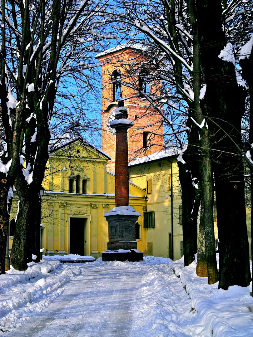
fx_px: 828
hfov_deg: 17.4
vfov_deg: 23.0
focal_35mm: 85
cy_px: 168
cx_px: 126
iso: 100
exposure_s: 1/817
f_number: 4
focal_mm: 18.1
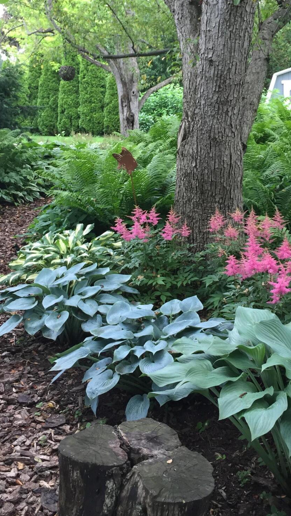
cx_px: 162
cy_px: 190
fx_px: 590
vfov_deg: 46.9
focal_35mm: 43
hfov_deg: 27.7
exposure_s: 1/40
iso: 32
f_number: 2.2
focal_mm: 4.15
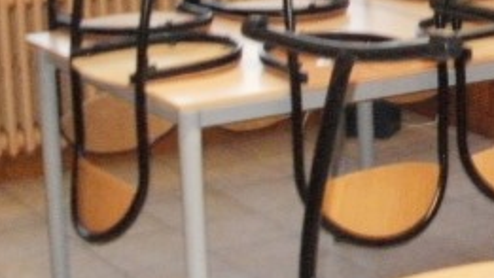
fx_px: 1572
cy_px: 45
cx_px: 715
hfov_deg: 16.4
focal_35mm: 120
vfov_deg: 10.1
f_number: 3.5
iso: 400
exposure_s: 1/30
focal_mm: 6.3
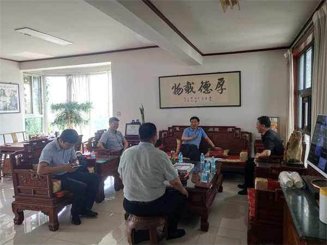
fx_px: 283
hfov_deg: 60.0
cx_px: 164
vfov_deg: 46.8
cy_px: 122
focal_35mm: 30
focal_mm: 3.95
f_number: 1.8
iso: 106
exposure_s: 1/100
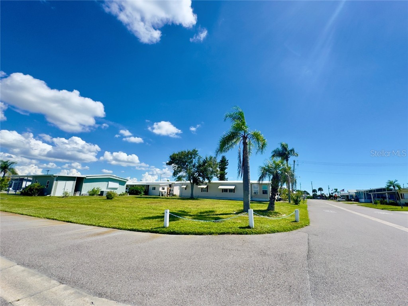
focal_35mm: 14
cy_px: 153
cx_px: 204
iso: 50
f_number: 2.2
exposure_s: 1/1006
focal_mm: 2.22
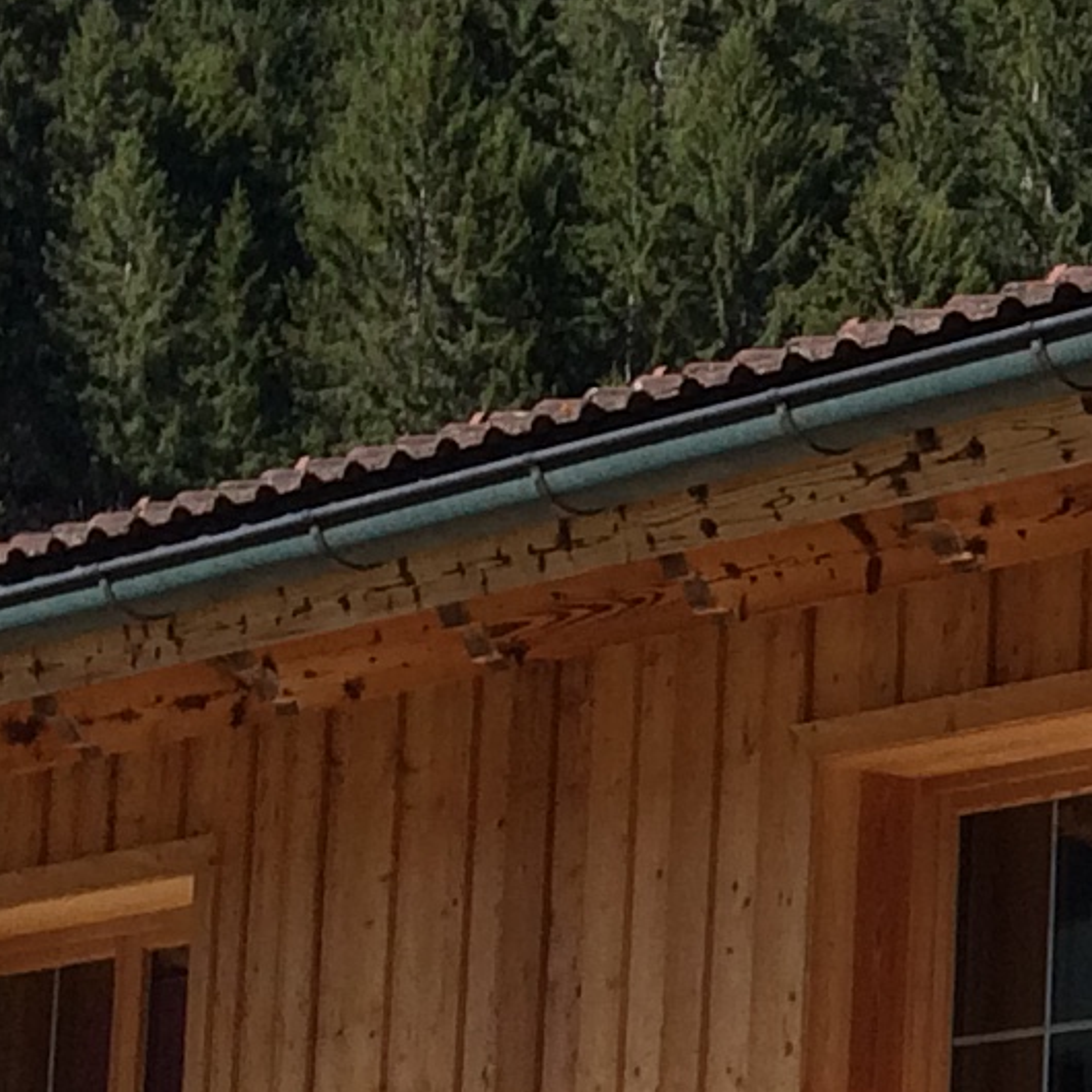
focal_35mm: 158
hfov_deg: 9.8
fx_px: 5639
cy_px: 964
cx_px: 2596
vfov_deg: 11.0
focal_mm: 4.15
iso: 32
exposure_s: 1/1282
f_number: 2.2
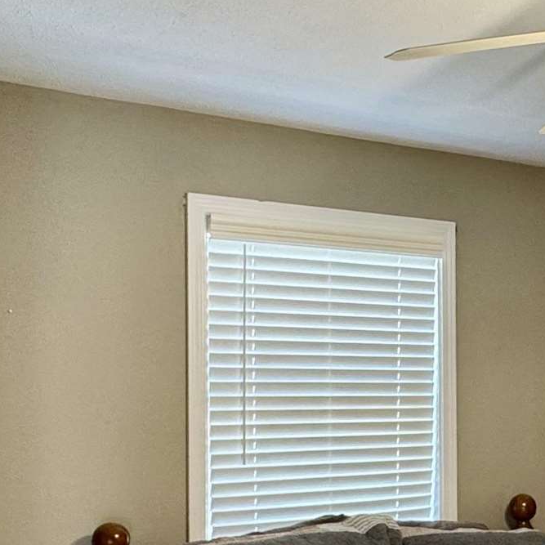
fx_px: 1015
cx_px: 489
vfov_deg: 29.7
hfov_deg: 28.9
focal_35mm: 57
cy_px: 389
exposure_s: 1/60
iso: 160
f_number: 2.2
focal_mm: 2.22
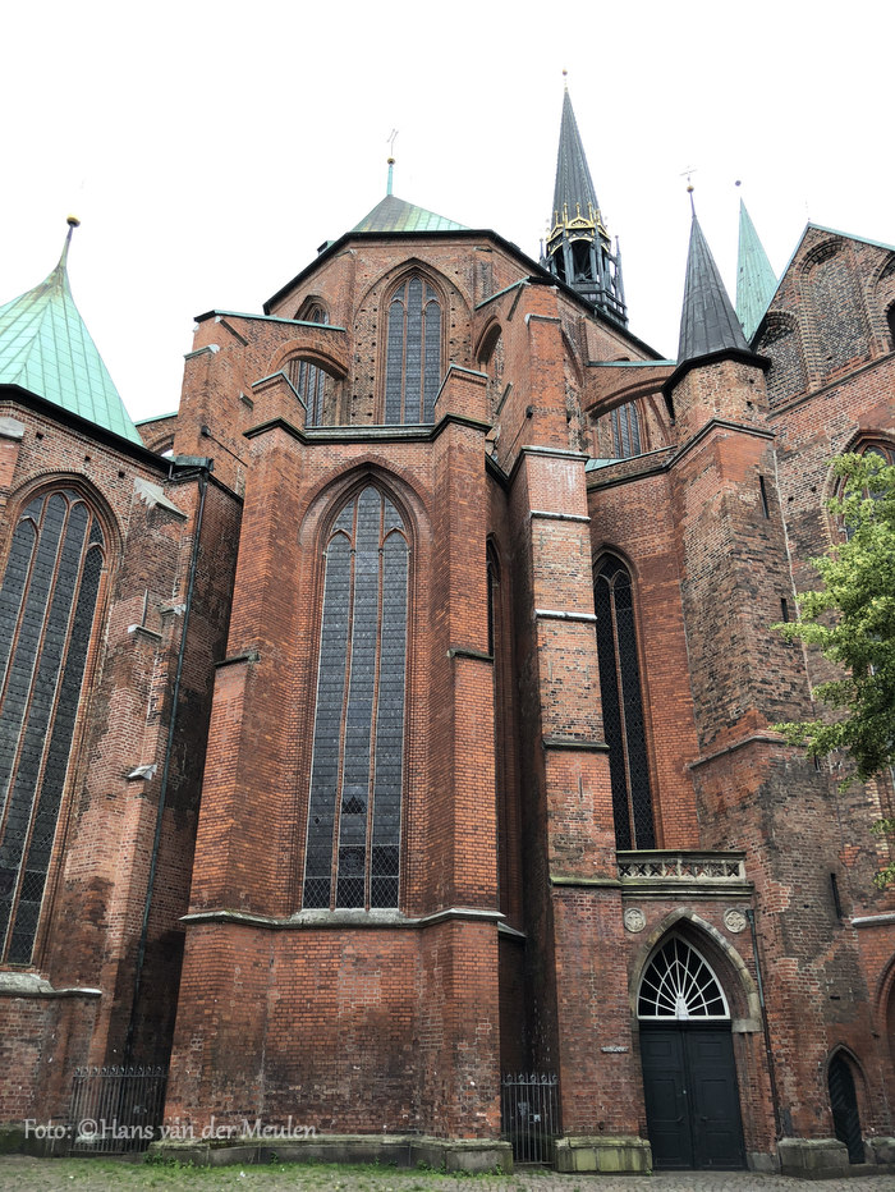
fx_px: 964
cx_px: 448
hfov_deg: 49.8
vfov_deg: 63.4
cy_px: 596
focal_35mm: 28
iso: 40
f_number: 1.8
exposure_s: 1/120
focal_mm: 3.99
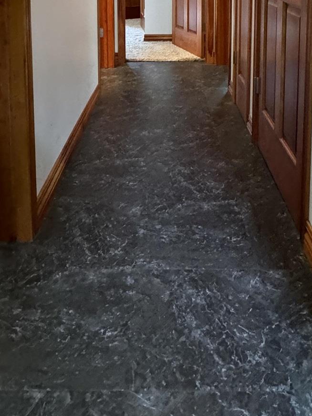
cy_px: -1
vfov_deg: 43.0
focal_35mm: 37
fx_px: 445
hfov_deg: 38.7
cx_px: 160
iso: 800
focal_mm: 2.22
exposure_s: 1/60
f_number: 2.2
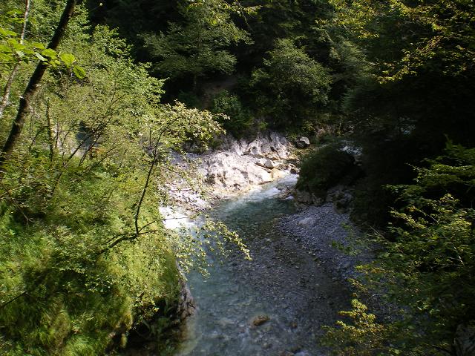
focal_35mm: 38
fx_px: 521
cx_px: 238
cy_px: 178
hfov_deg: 49.0
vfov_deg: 37.7
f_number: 4.6
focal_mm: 6.3
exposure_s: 1/125
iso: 64
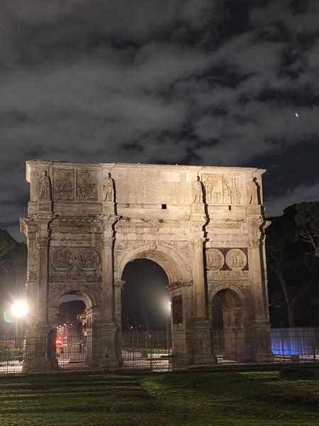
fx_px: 565
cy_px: 213
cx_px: 160
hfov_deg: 31.5
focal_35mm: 46
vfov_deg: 41.2
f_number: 1.65
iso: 3200
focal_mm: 6.14
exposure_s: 1/16.7
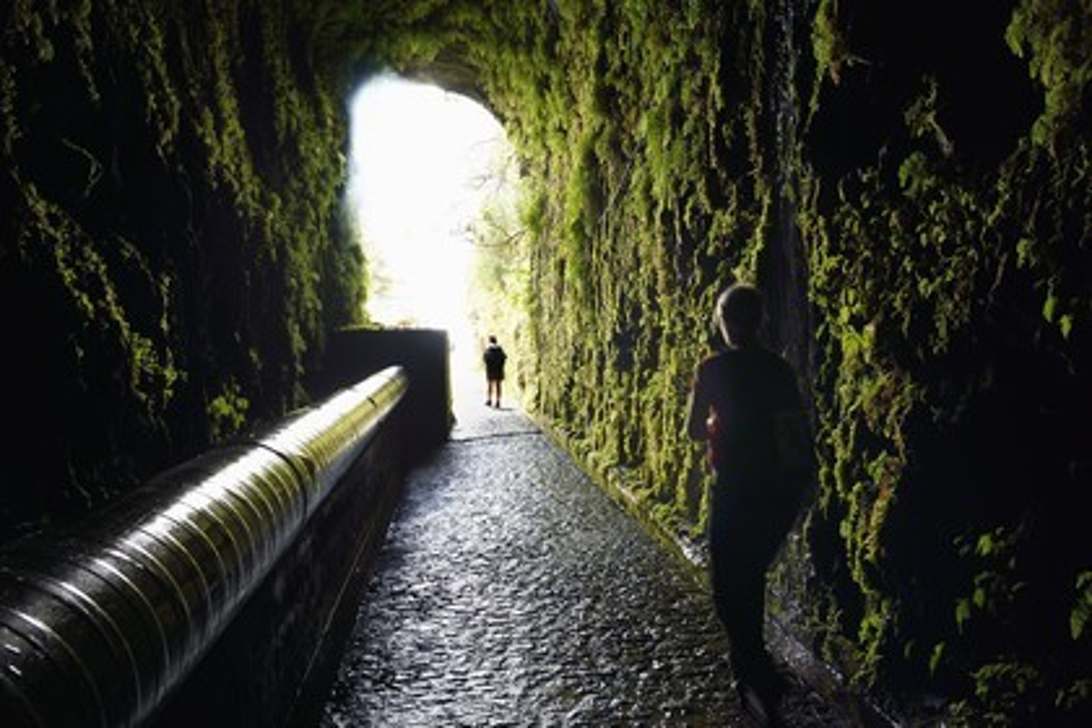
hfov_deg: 73.7
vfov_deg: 53.1
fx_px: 728
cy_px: 364
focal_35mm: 24
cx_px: 546
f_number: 10
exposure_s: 1/25
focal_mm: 24
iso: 320
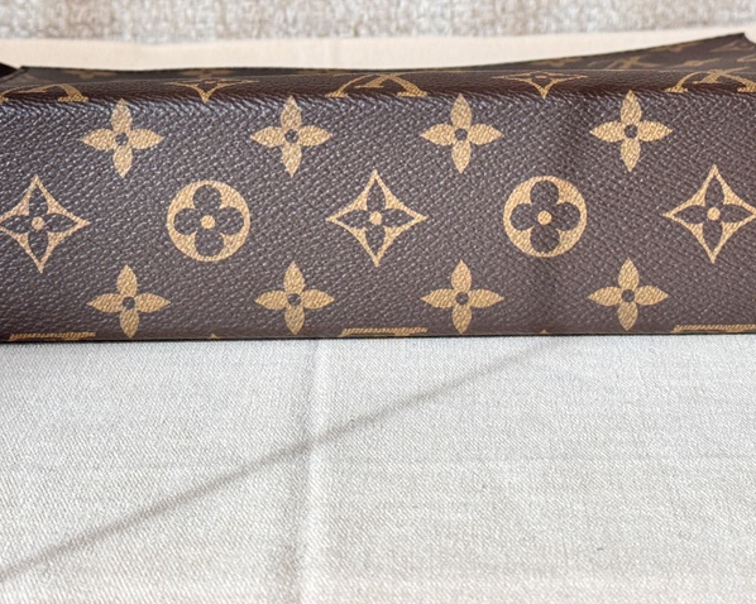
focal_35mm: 79
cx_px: 375
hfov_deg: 24.1
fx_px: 1767
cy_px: 139
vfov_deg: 19.3
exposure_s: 1/107
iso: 64
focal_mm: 6.76
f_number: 1.78
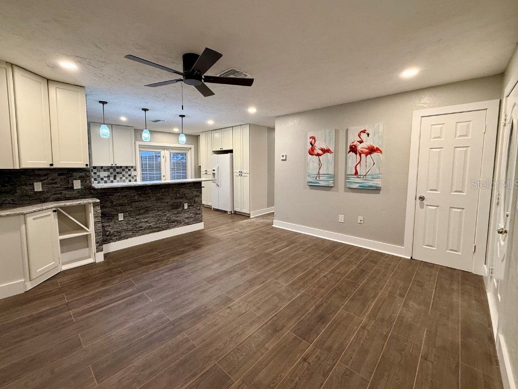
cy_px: 184
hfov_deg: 98.1
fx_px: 224
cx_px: 245
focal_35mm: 15
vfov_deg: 81.7
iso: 250
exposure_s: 1/60
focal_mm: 2.22
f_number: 2.2
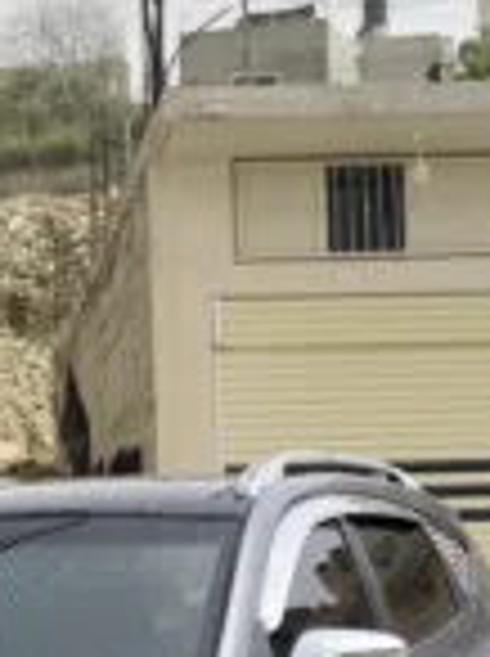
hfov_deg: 10.4
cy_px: 752
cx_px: -63
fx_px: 2650
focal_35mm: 140
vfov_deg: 13.8
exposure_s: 1/1320
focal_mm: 6.19
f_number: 1.65
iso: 50
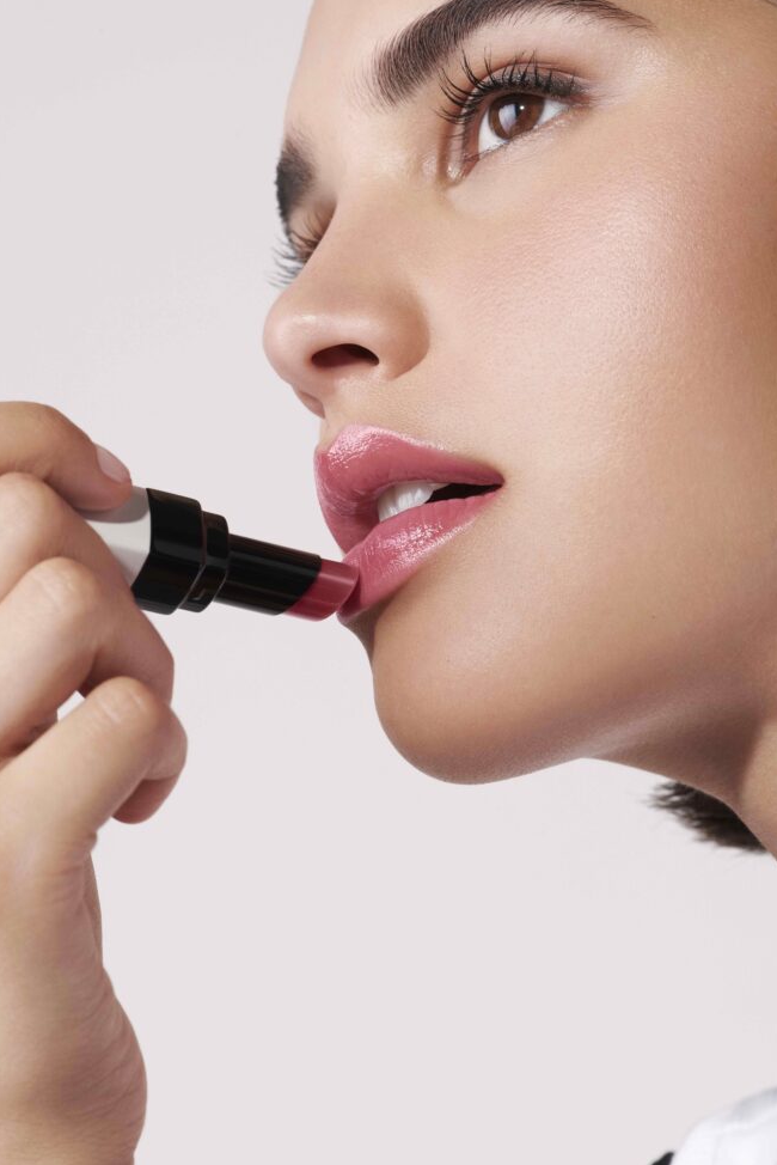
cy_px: 568
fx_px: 3591
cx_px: 369
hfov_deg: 12.3
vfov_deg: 18.4
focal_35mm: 111
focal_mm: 105
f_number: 16
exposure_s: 1/200
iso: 400
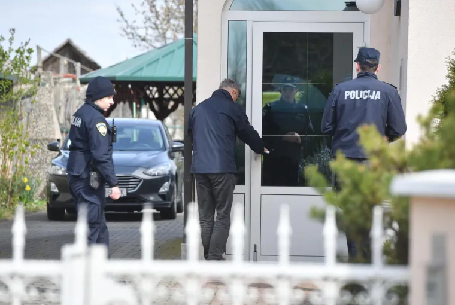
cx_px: 228
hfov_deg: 10.3
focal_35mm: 200
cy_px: 152
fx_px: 2533
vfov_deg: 6.9
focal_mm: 200
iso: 220
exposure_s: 1/800
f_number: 7.1
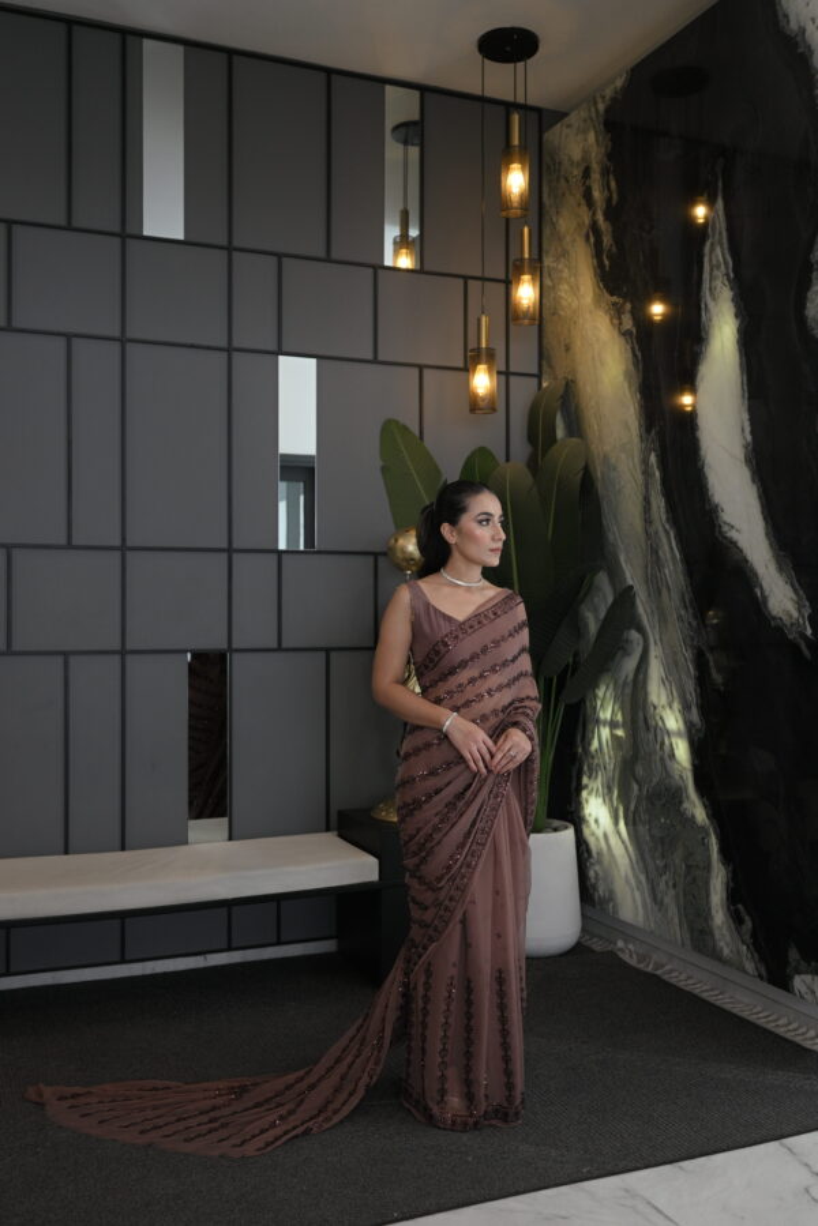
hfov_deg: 37.9
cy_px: 613
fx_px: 1193
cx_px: 409
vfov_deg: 54.4
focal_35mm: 35
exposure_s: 1/250
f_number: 3.5
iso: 1000
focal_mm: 35
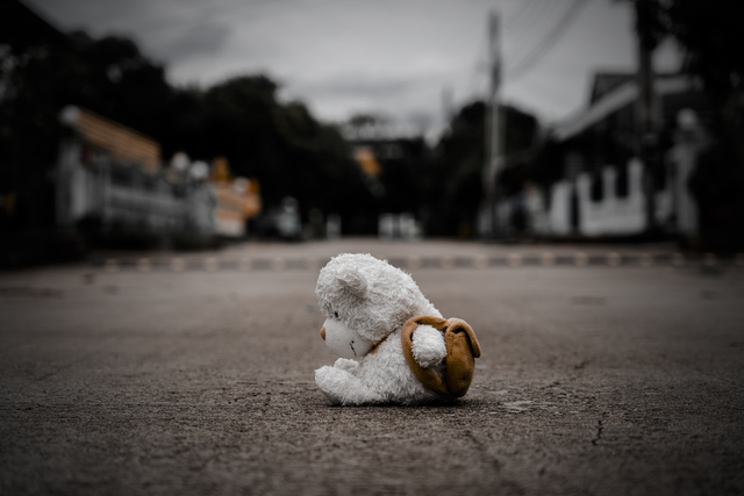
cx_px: 372
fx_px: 1468
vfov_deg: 19.2
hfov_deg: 28.4
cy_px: 248
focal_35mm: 71
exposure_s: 1/800
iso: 200
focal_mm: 71
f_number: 4
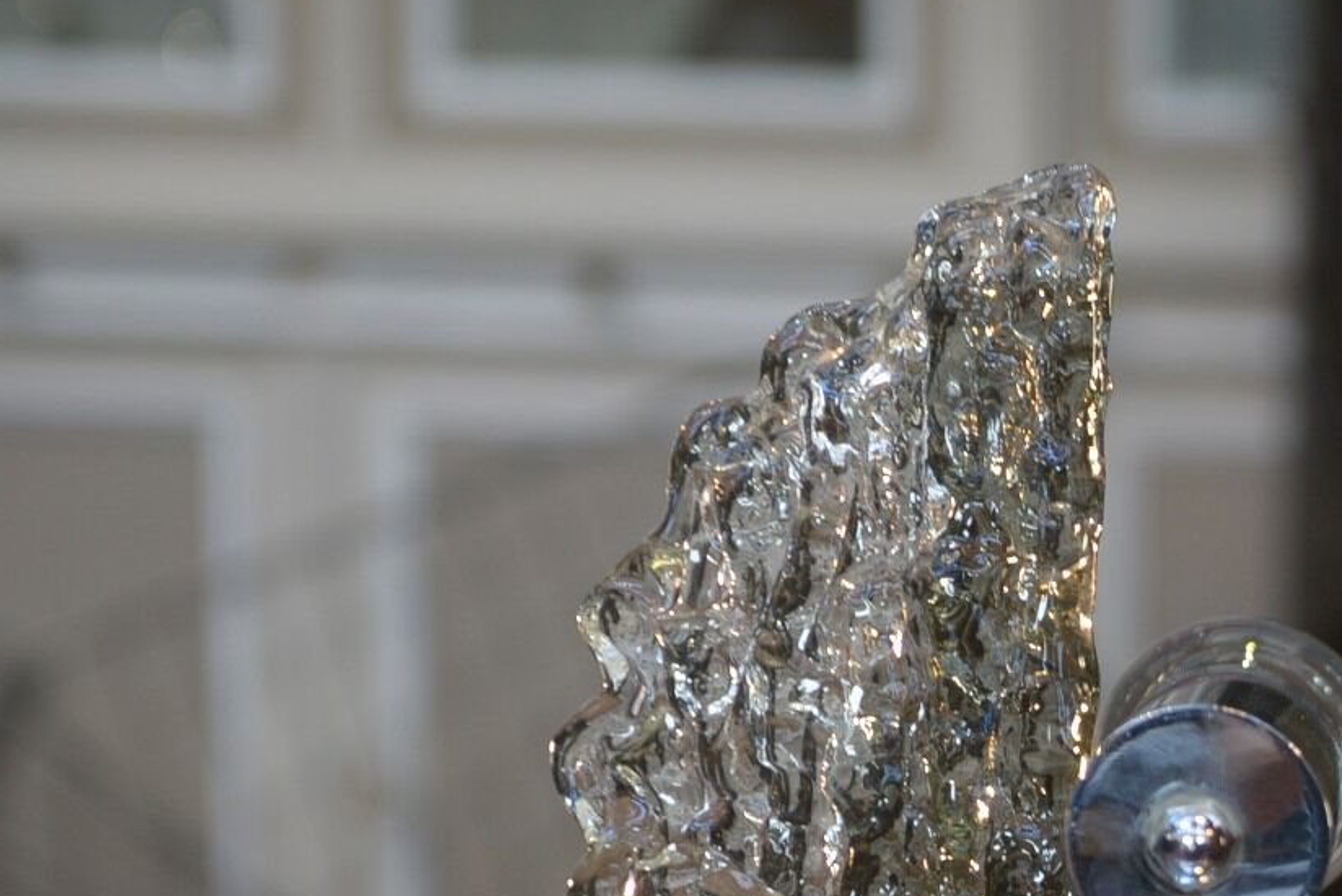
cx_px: 1383
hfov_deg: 14.9
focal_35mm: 135
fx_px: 5034
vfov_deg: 10.0
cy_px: 1112
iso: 250
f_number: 3.2
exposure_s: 1/50
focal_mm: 48
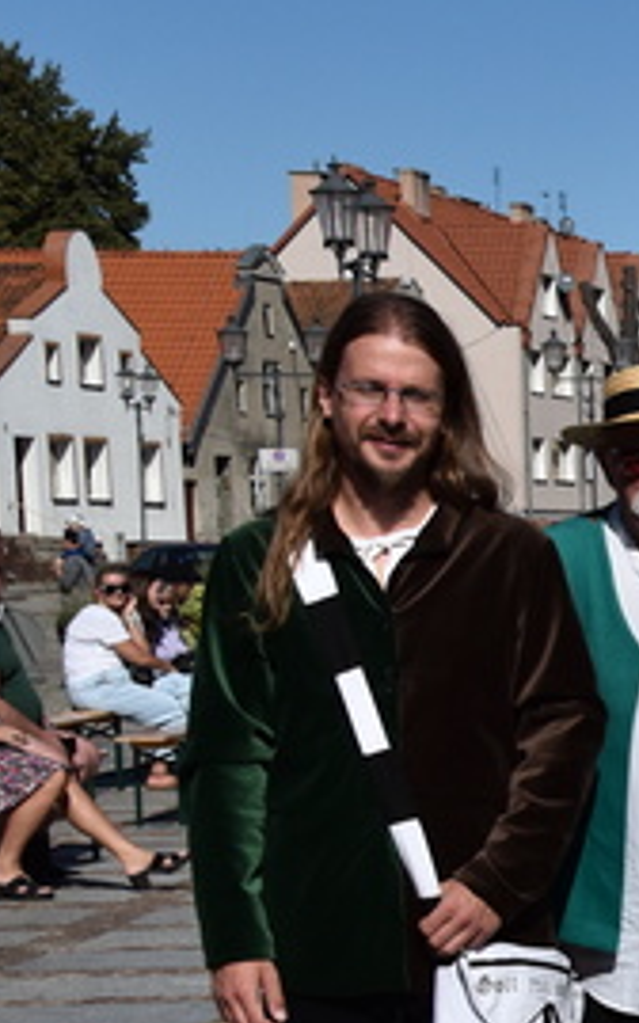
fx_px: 2983
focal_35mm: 107
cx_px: 1561
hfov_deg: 10.4
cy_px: 863
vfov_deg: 19.2
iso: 100
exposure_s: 1/2000
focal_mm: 22
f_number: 8
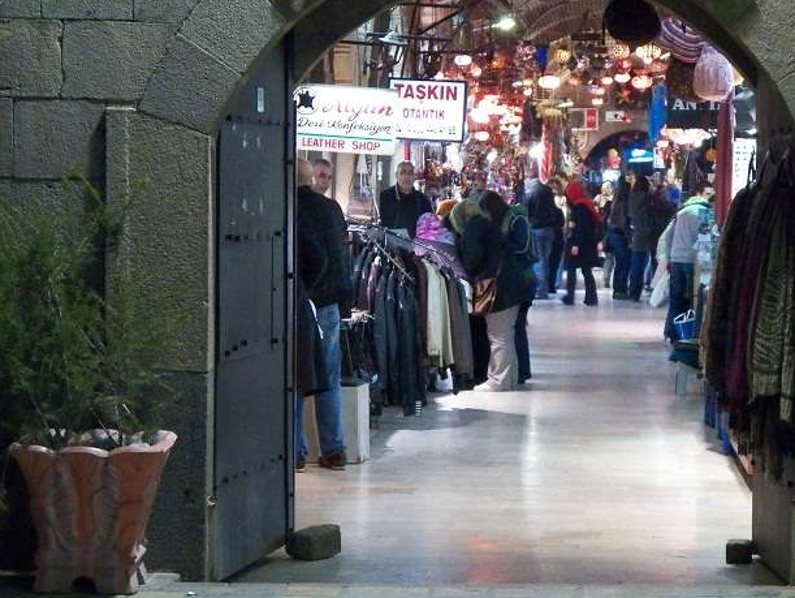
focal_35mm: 123
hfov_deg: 16.0
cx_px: 527
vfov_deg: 12.1
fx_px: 2827
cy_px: 216
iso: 800
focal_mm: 14.4
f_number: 3.6
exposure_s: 1/30
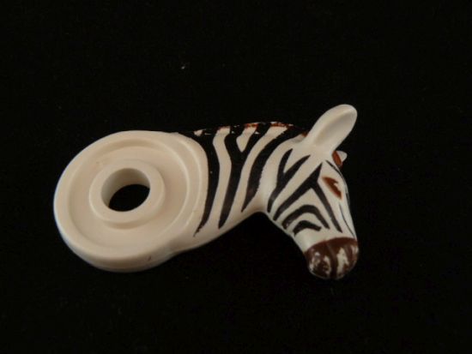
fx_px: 491
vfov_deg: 39.7
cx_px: 236
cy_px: 177
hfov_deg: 51.3
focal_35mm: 36
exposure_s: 1/15
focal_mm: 6
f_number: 4
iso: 125
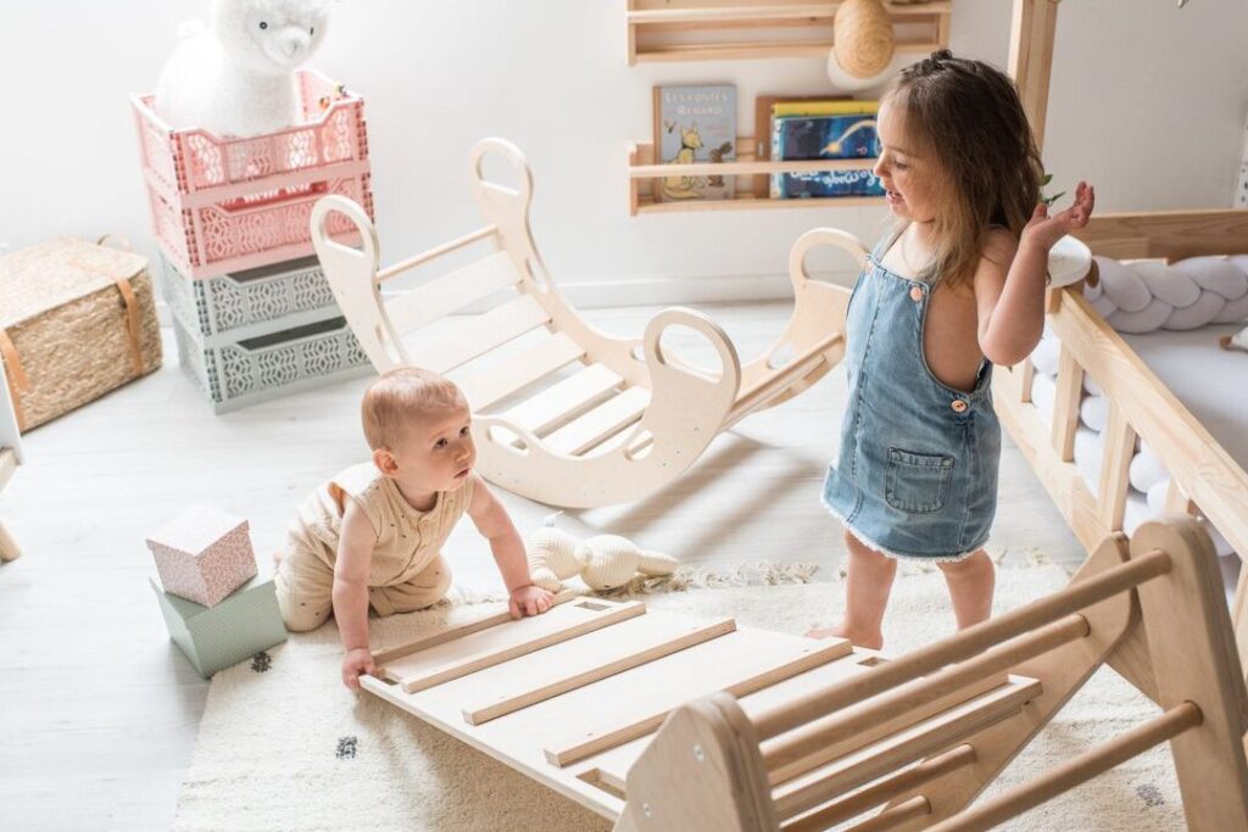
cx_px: 624
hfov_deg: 54.4
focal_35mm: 35
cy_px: 416
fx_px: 1213
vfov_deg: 37.9
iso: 800
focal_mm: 35
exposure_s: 1/250
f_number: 4.5
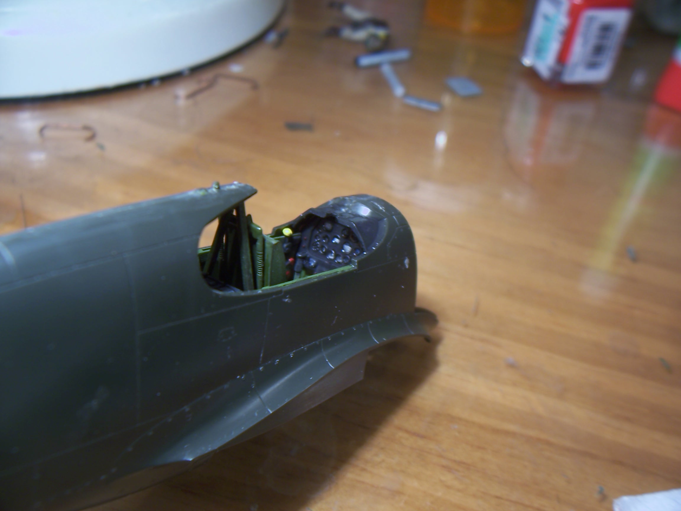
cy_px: 256
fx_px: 669
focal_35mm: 34
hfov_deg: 54.0
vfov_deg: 41.8
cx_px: 340
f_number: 2.7
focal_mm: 5.6
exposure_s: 1/30
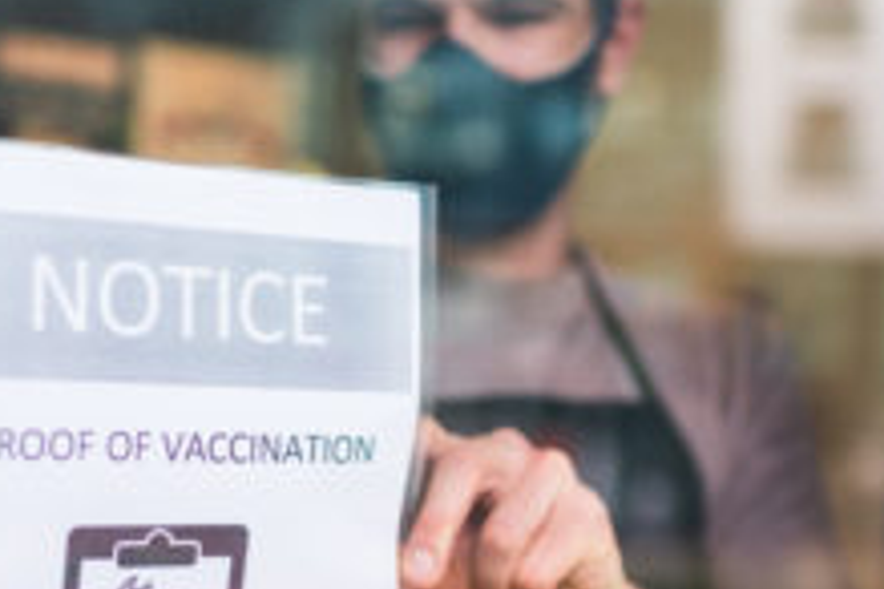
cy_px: 452
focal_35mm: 68
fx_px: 1670
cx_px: 285
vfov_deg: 19.8
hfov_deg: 29.4
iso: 160
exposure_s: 1/160
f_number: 2
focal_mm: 35
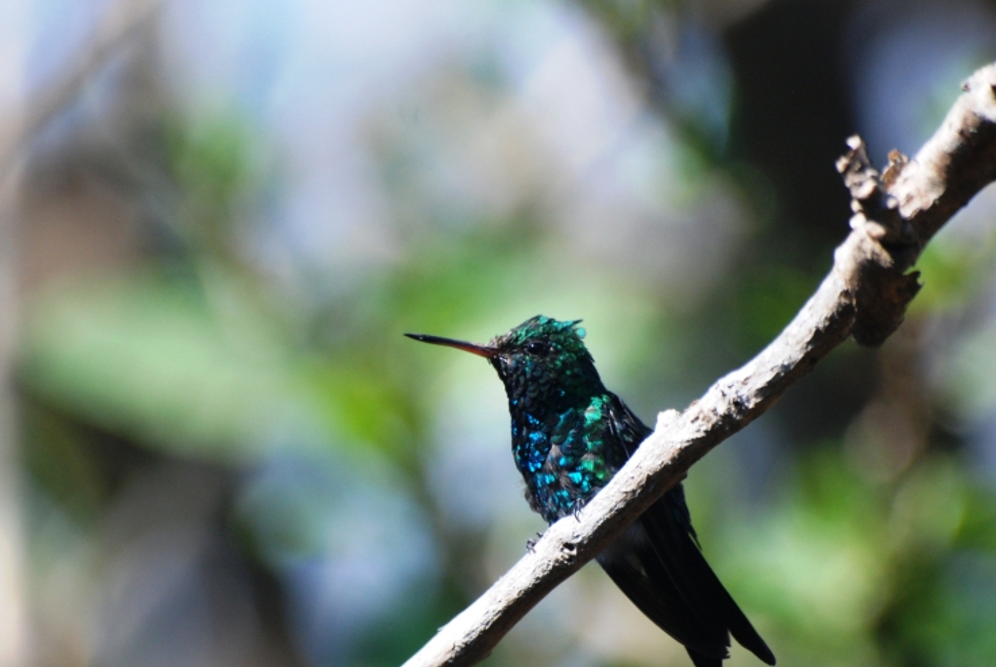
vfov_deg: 2.2
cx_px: 490
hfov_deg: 3.3
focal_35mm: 624
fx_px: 17284
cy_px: 423
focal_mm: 300
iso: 400
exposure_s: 1/800
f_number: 5.6
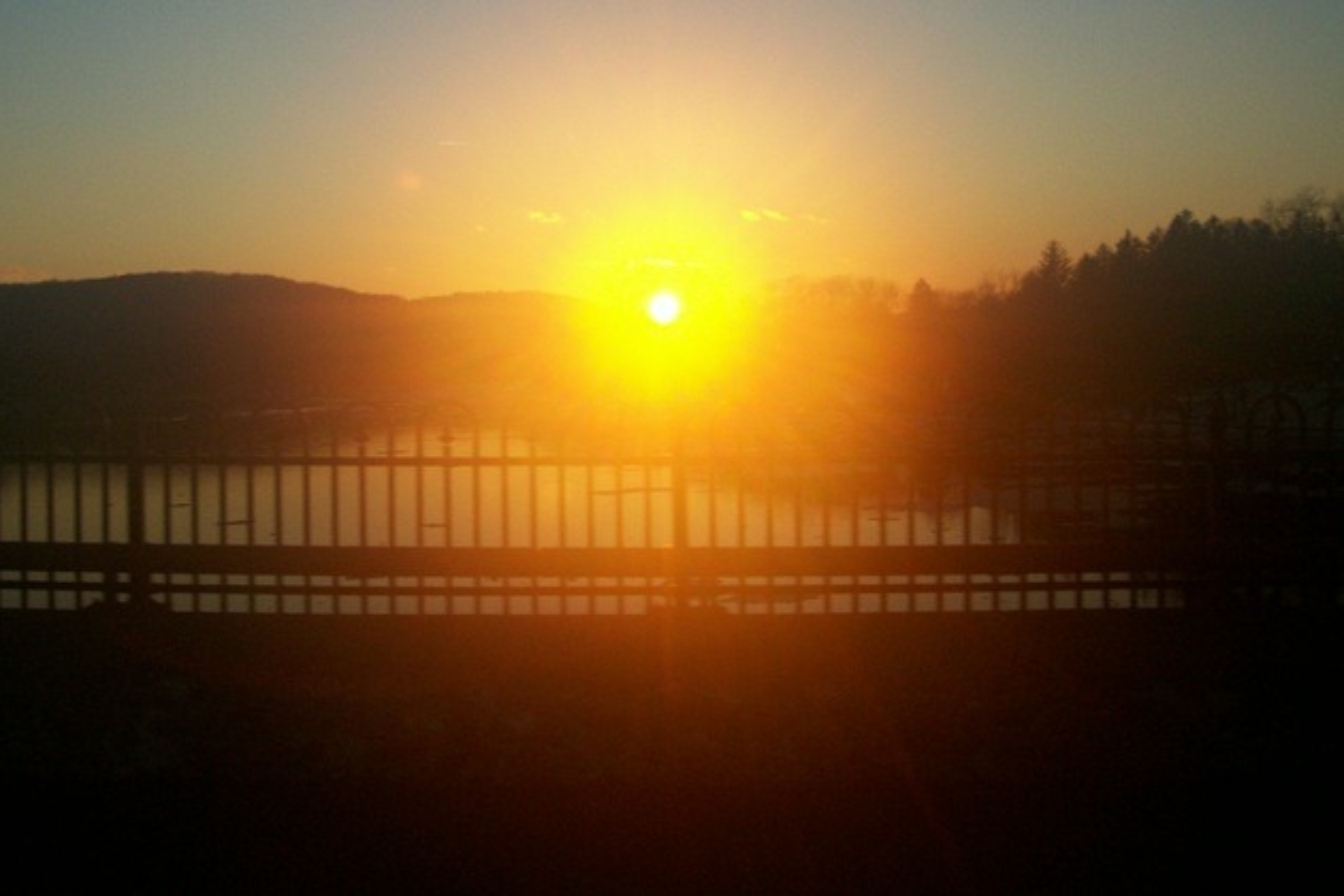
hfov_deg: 42.6
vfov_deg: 28.9
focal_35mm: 46
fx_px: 1717
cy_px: 245
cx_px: 547
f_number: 2.7
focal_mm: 5.6
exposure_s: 1/297
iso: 80
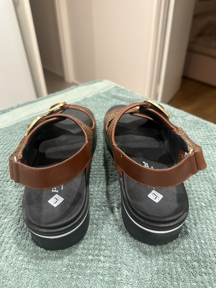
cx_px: 108
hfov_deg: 56.8
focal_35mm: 24
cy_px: 144
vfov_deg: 71.6
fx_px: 200
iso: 250
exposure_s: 1/50
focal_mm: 6.86
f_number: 1.78
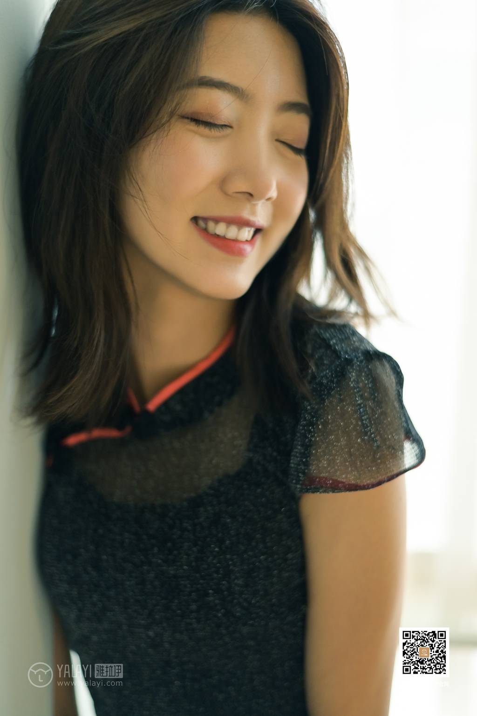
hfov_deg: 27.0
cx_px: 238
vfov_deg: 39.6
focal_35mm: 50
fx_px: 995
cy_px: 358
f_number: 2
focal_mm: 50
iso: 640
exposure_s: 1/100
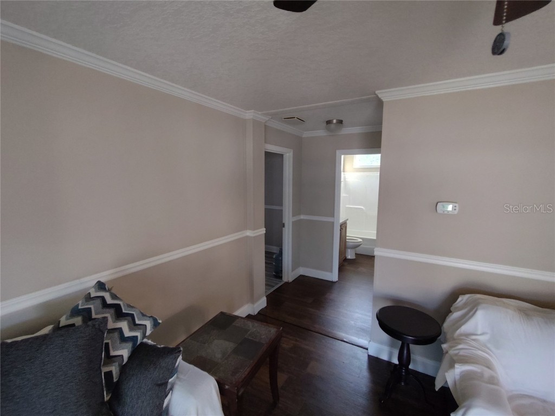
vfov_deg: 78.1
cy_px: 208
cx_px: 278
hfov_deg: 94.5
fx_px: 257
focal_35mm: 16
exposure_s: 1/30
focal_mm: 1.66
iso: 544
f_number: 2.2
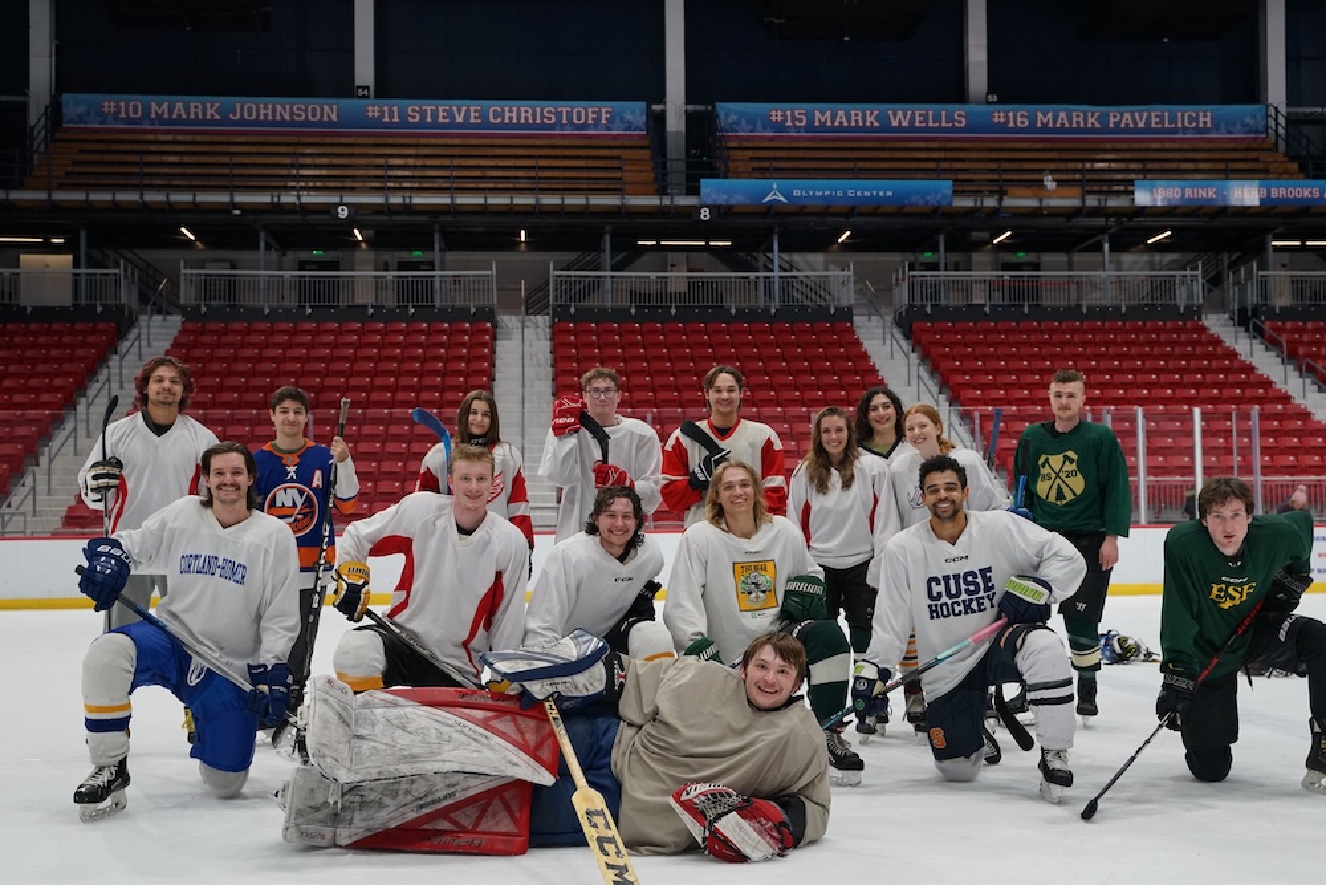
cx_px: 663
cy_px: 442
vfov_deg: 29.3
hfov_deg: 42.7
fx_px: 1694
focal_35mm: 46
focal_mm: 46
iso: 1250
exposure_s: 1/125
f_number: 5.6
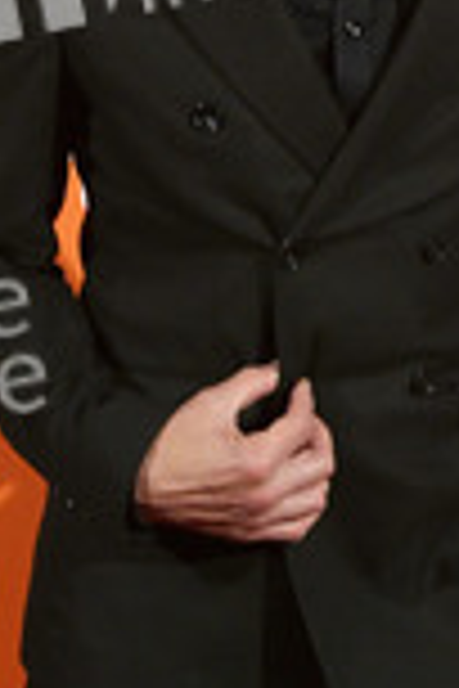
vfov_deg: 14.0
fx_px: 2792
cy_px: 162
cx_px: 306
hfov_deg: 9.4
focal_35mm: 146
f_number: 7.1
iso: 2000
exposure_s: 1/160
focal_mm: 56
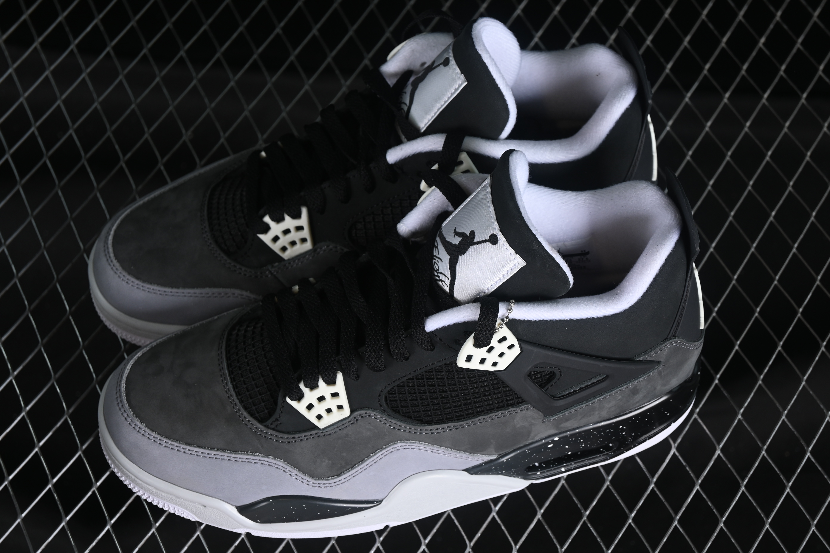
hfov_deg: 27.0
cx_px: 415
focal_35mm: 75
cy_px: 276
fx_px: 1729
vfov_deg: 18.2
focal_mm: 50
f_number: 6.3
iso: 160
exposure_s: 1/50
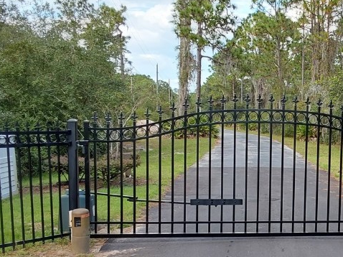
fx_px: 594
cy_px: 177
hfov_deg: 30.9
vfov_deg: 24.2
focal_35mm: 60
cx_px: 304
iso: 50
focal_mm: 2.91
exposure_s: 1/376
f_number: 1.9
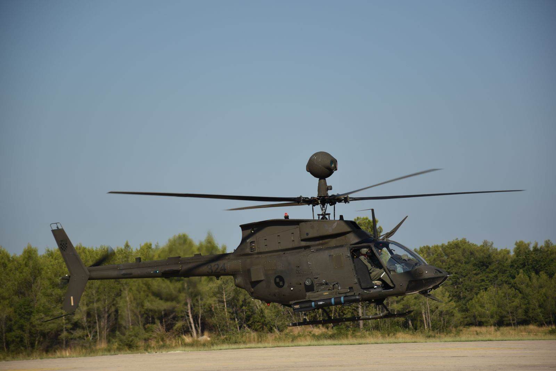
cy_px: 186
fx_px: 2433
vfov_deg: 8.7
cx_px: 278
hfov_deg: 13.0
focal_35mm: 158
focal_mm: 105
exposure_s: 1/800
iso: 100
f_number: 5.6
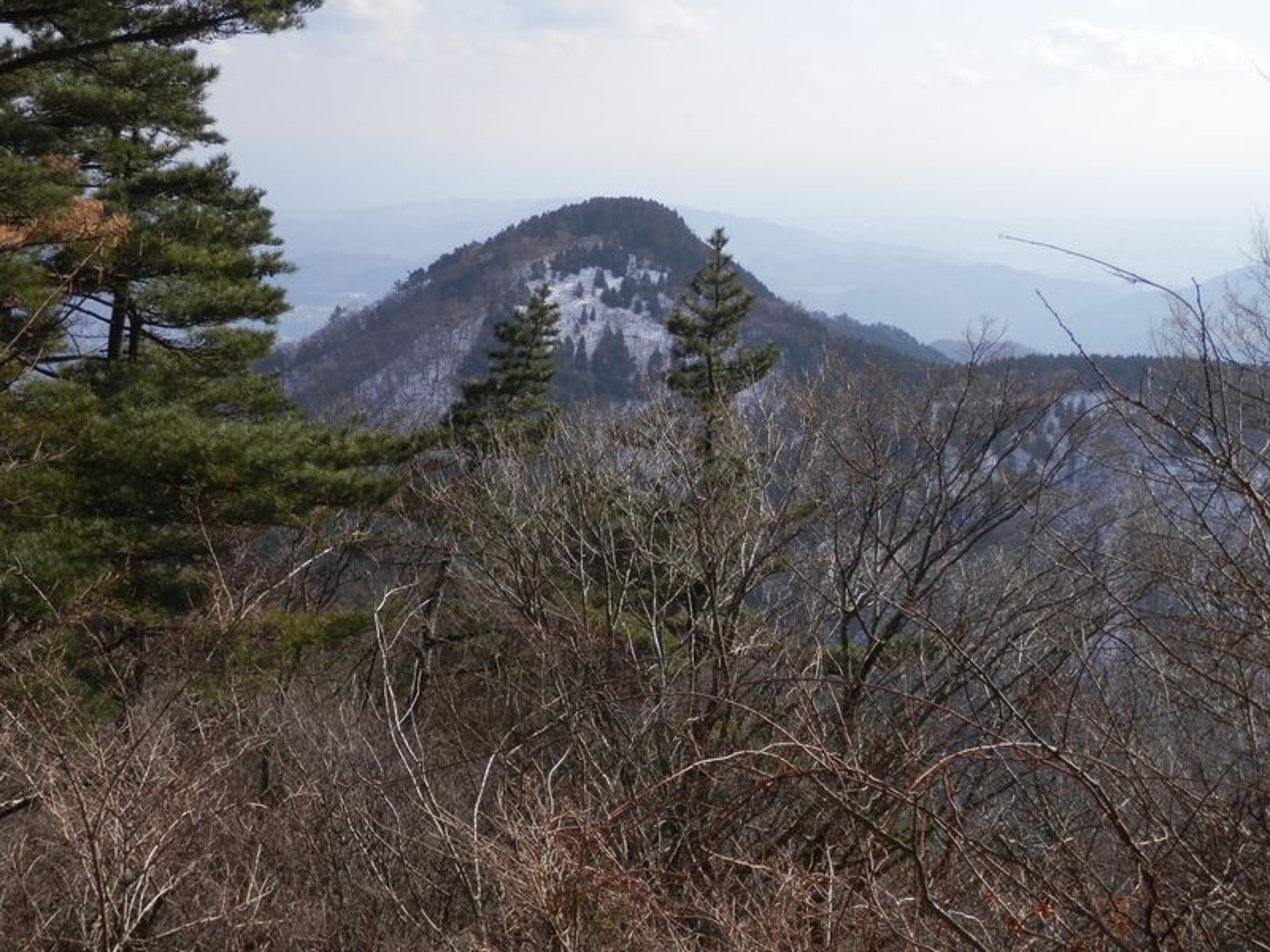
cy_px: 476
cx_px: 635
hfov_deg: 32.2
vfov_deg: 24.4
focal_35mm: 60
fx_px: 2201
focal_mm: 10.8
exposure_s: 1/640
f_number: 4.2
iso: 80
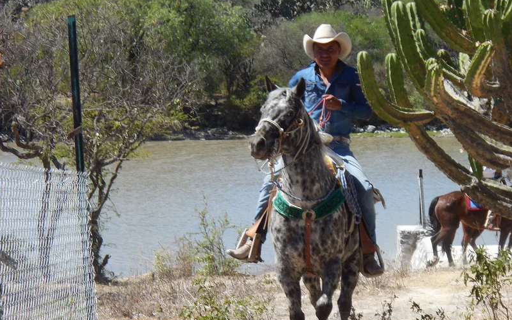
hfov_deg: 12.6
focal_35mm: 166
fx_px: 2316
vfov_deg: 7.9
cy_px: 180
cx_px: 256
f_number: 6.5
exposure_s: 1/250
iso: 125
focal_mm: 27.6
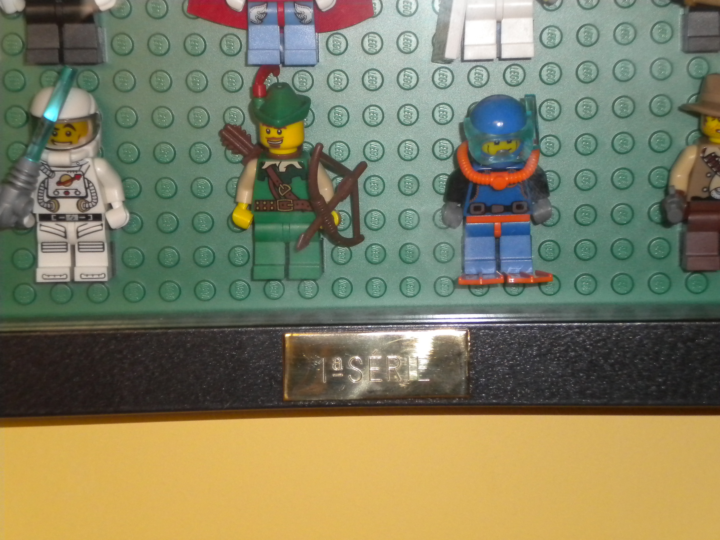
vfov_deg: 14.1
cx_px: 360
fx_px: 2184
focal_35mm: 105
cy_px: 270
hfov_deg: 18.7
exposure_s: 1/60
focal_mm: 18.9
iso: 400
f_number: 5.9
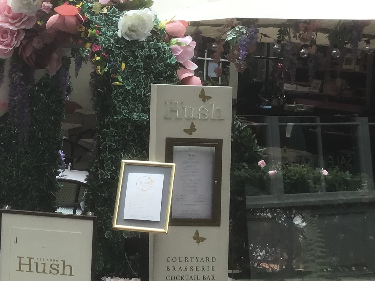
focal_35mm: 80
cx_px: -71
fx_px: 867
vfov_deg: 18.3
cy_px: 60
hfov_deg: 22.5
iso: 25
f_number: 2.4
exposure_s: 1/210
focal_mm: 3.3
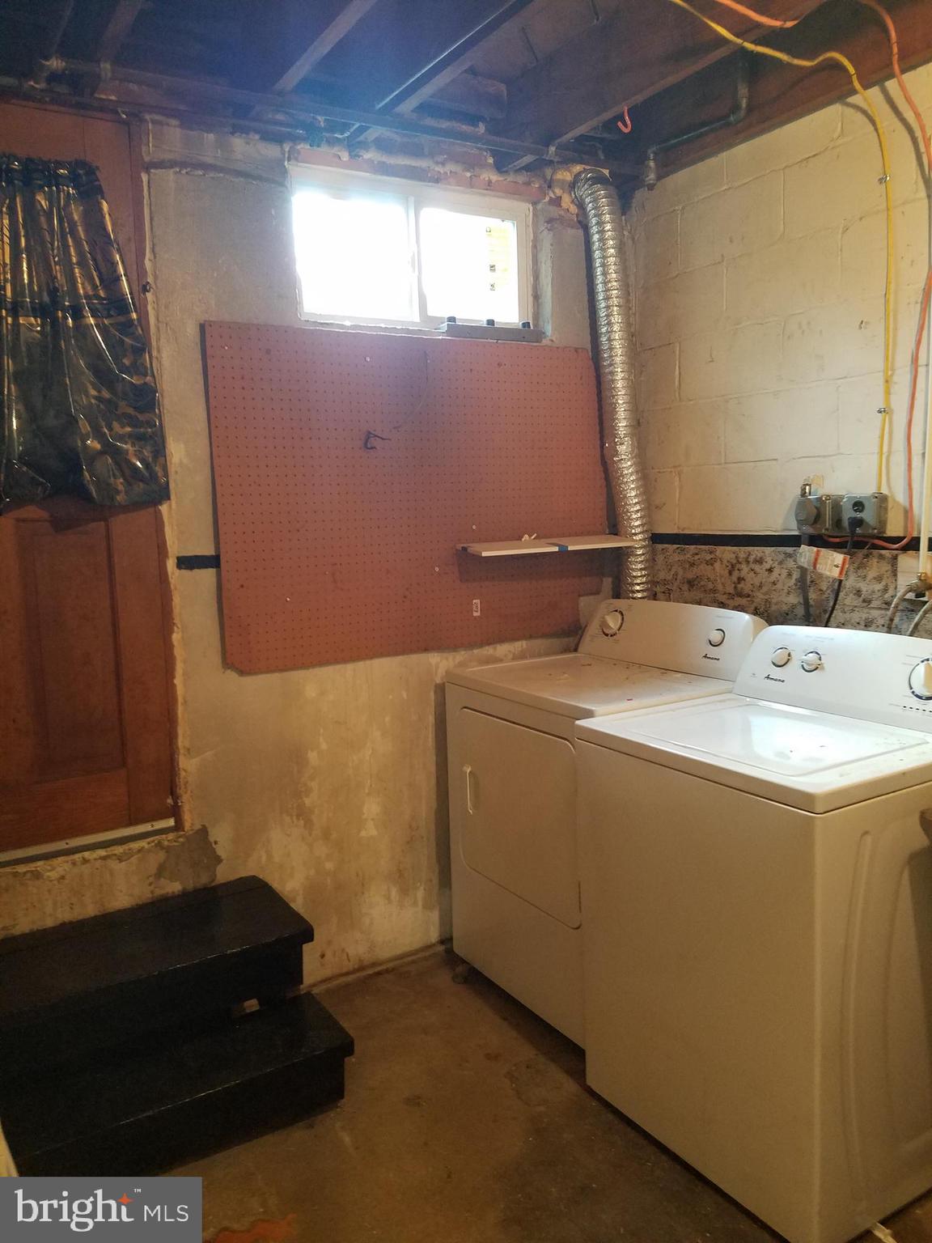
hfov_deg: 53.1
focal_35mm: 26
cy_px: 622
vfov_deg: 67.3
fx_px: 933
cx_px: 466
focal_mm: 4.2
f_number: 1.7
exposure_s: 1/13
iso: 250
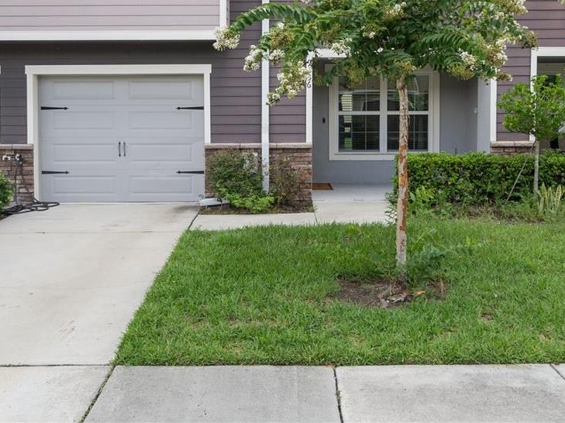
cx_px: 259
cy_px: 11
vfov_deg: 34.6
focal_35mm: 38
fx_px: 620
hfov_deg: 48.9
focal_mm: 18
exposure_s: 1/160
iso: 320
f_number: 8
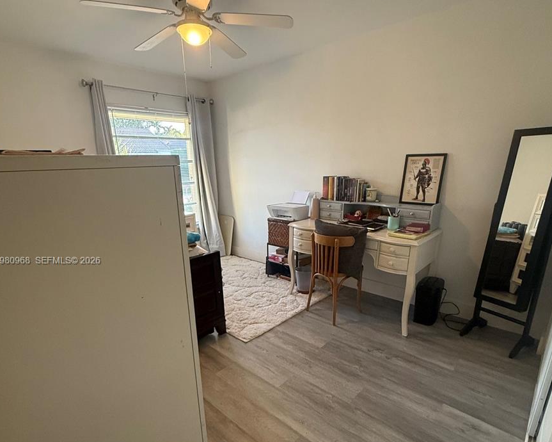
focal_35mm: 19
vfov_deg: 70.2
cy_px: 261
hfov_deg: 83.3
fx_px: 310
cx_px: 270
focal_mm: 2.22
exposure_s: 1/120
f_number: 2.2
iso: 400
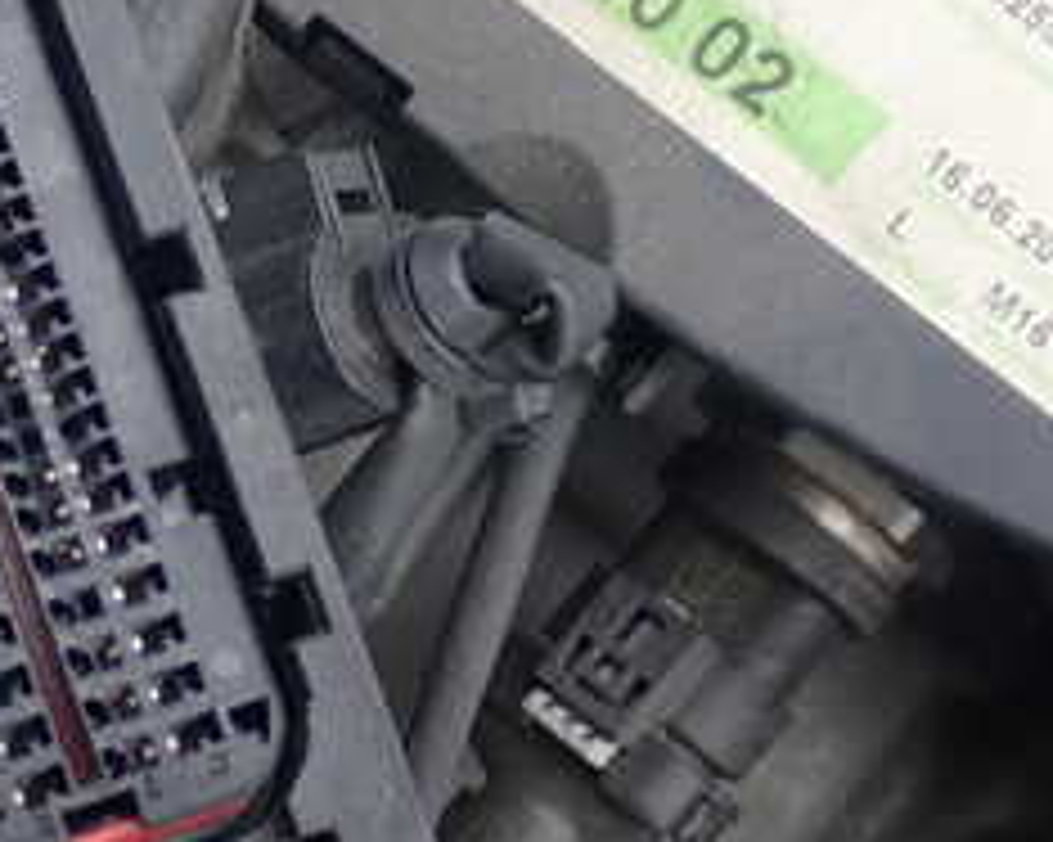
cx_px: 36
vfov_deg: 13.4
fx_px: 3582
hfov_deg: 16.4
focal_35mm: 115
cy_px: 351
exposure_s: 1/100
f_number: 3.1
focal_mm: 8.41
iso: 100
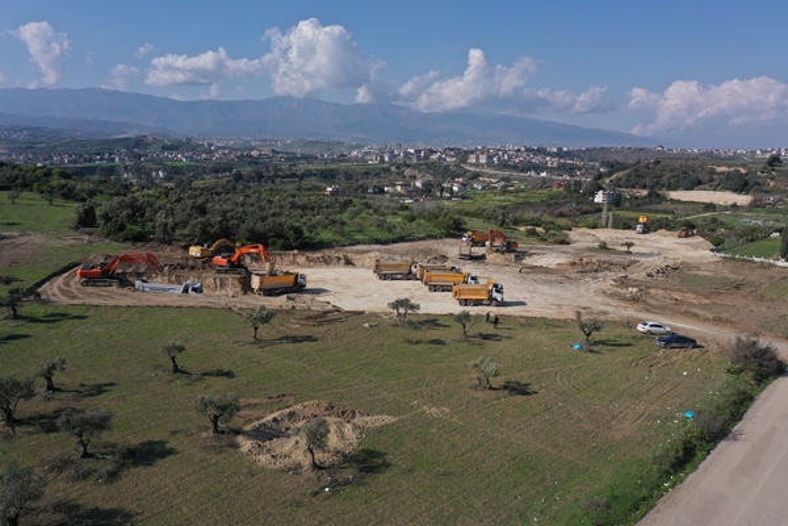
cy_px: 263
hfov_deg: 65.5
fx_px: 613
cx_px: 394
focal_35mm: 28
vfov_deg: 46.4
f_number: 6.3
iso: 100
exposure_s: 1/640
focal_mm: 10.26
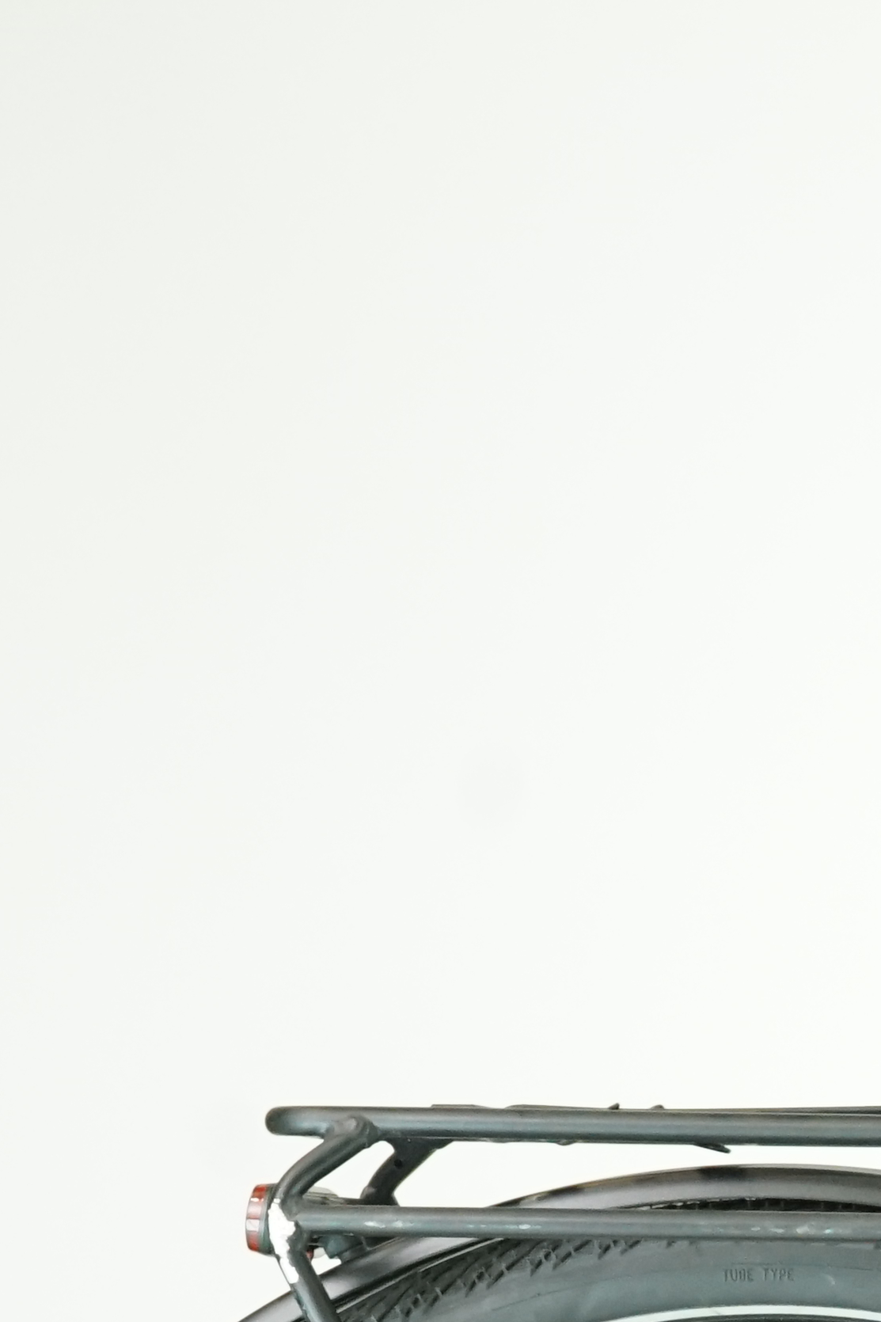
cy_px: 1537
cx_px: 2160
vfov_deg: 10.4
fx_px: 7122
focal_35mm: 194
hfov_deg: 6.7
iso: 2500
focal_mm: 54
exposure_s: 1/200
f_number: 5
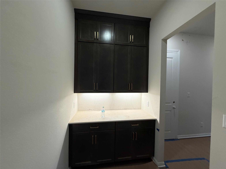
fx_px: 91
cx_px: 113
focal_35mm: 14
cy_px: 84
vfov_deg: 85.7
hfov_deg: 102.1
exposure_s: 1/120
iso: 100
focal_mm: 2.22
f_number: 2.2
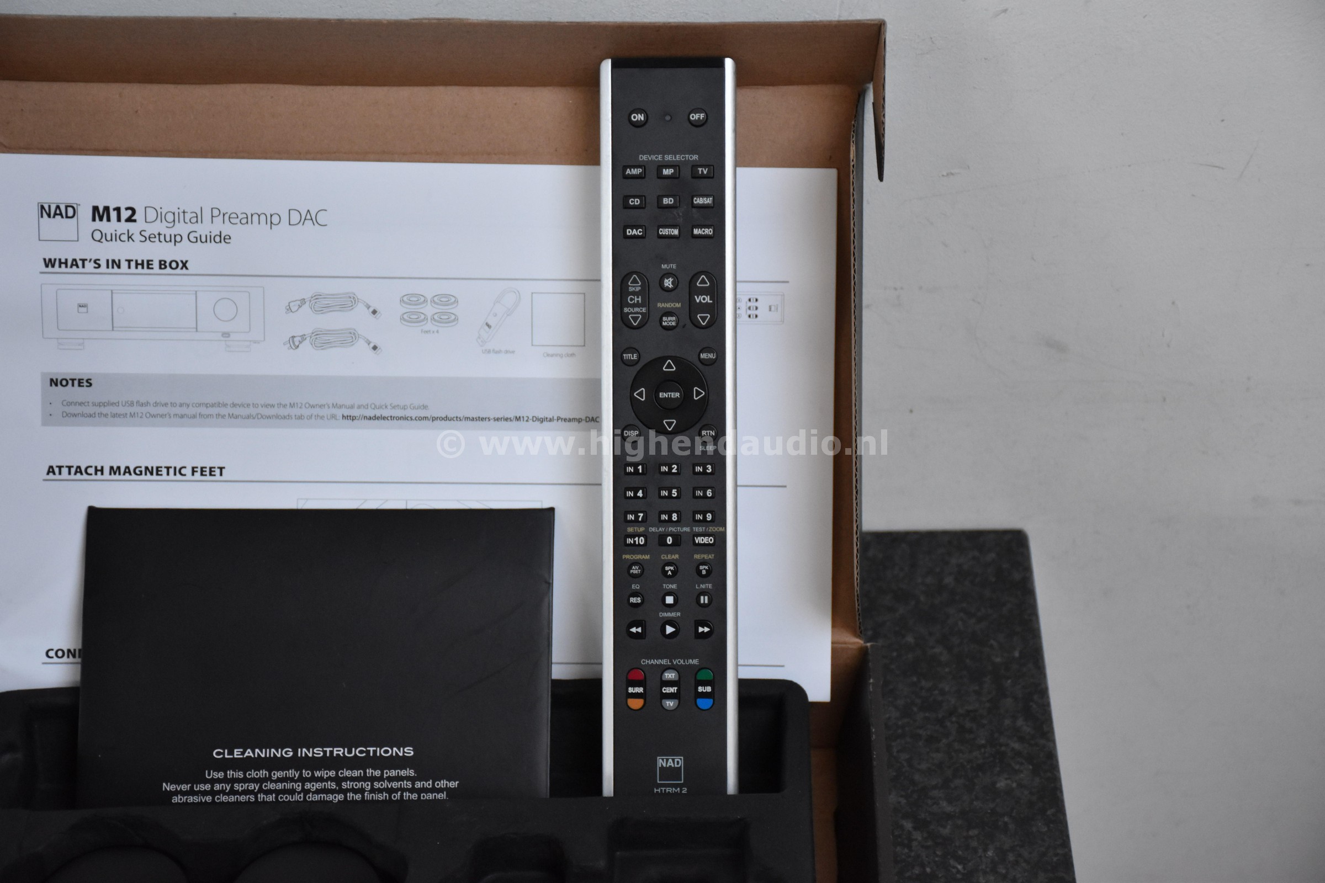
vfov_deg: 15.2
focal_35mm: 90
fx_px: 3312
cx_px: 662
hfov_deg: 22.6
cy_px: 442
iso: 2000
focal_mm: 60
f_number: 5
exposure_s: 1/60
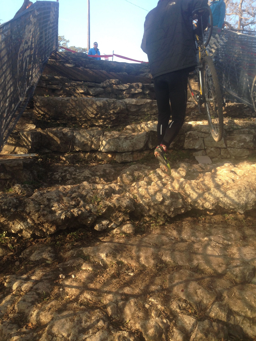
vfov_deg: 55.4
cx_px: 128
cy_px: 170
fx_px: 325
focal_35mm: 33
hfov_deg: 42.9
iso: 50
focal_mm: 4.12
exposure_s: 1/279
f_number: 2.4
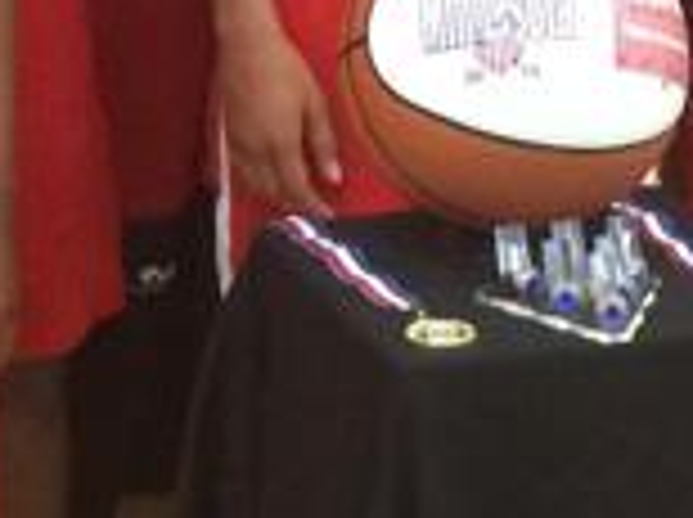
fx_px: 3858
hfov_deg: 10.1
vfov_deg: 7.6
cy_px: -122
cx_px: -130
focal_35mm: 193
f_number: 2.2
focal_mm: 4.15
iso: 250
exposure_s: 1/30
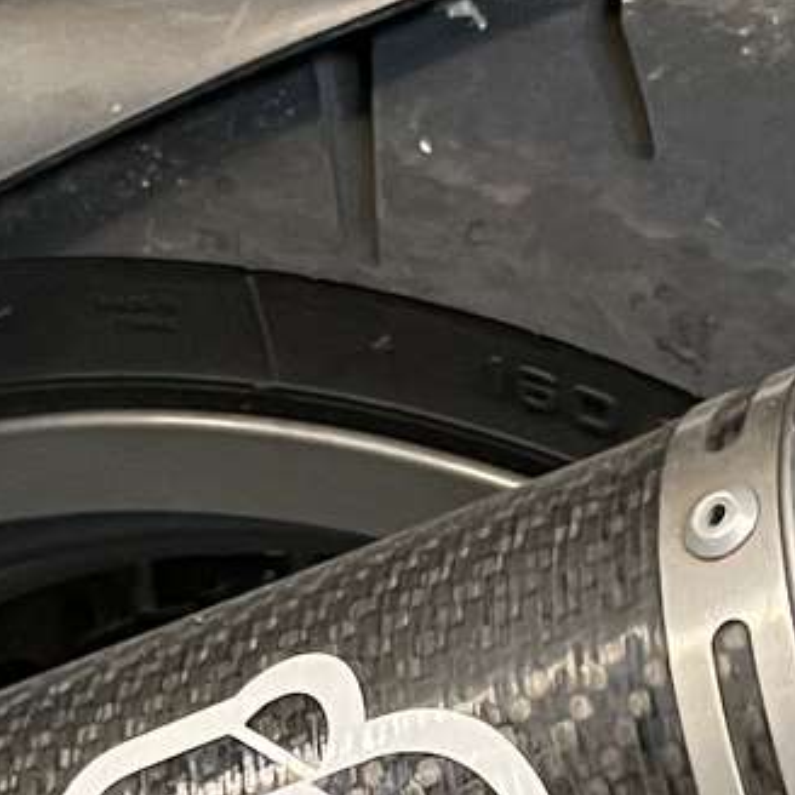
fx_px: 3638
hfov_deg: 12.5
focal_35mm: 140
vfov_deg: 11.9
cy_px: 1222
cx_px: 279
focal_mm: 4.2
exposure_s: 1/49
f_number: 1.6
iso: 500
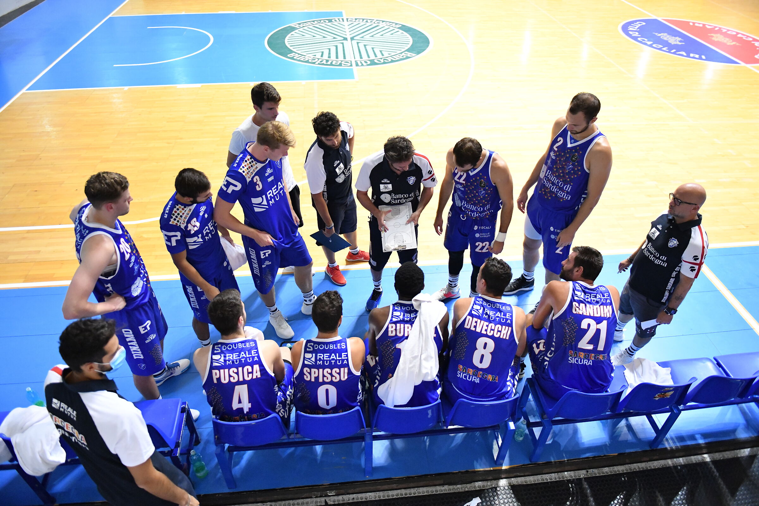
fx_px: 506
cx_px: 380
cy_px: 253
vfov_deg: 53.1
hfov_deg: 73.7
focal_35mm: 24
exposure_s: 1/400
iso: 6400
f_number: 2.8
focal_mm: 24
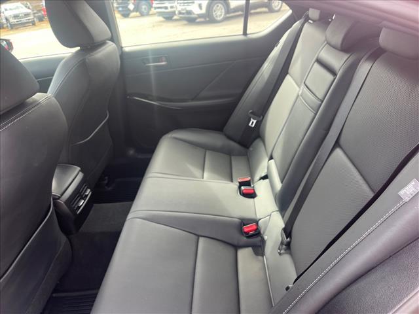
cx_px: 210
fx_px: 315
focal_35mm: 26
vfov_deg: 53.1
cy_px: 157
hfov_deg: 67.3
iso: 40
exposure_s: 1/122
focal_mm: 5.1
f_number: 1.6
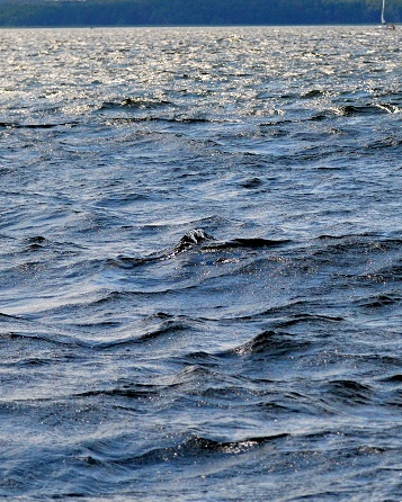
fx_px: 3271
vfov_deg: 8.8
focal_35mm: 220
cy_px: 212
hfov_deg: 7.0
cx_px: 398
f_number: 4.5
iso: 1100
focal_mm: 70
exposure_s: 1/8000
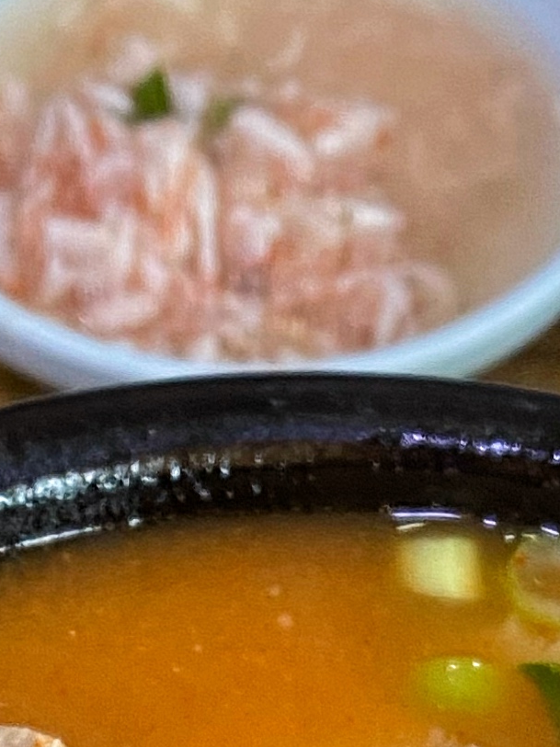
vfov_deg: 14.1
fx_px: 2785
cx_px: 317
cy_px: 1207
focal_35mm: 129
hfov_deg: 11.5
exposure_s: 1/60
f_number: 1.8
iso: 125
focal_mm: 4.25
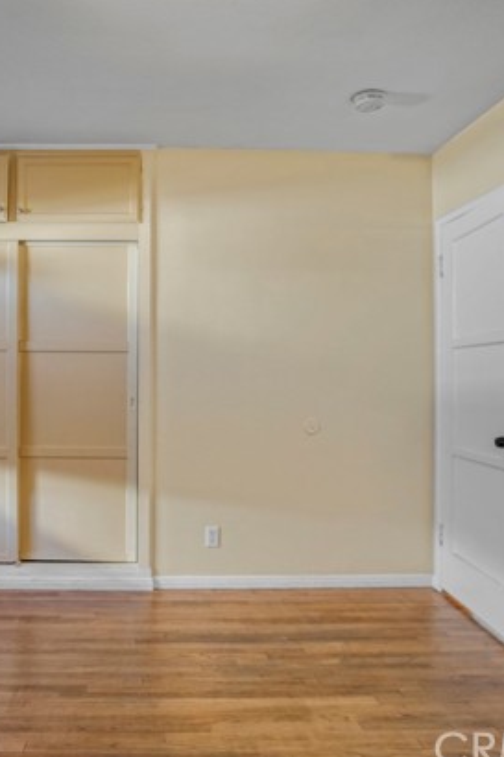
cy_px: 381
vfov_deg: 69.9
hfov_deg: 48.7
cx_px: 151
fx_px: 542
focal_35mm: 26
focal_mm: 11
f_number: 4
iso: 1600
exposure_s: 1/30
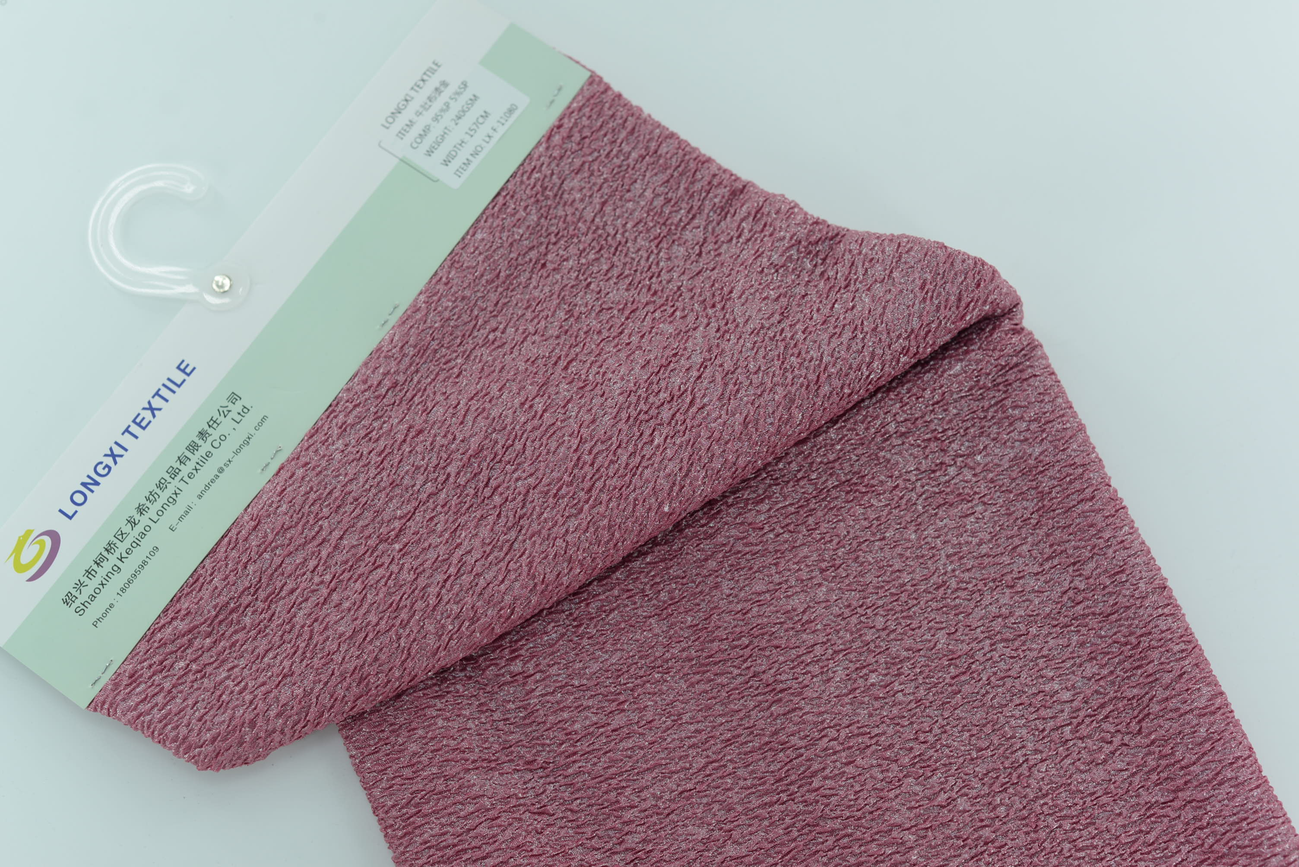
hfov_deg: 39.6
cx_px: 650
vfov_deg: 27.0
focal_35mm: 50
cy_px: 434
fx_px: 1805
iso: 100
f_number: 4
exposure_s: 1/160
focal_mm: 50
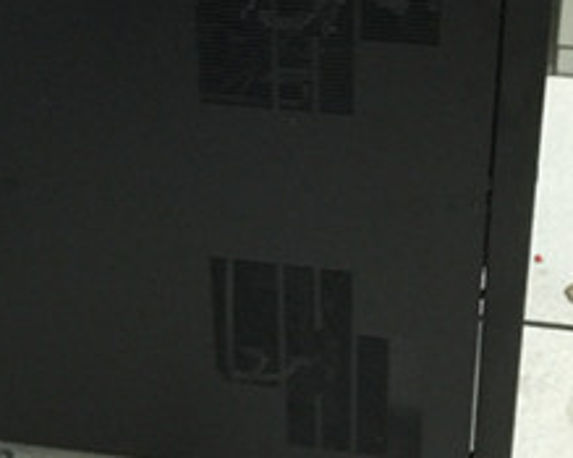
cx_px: 183
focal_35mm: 86
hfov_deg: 22.1
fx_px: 1458
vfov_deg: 17.6
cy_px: 52
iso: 125
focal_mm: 4.15
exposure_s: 1/17
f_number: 2.2
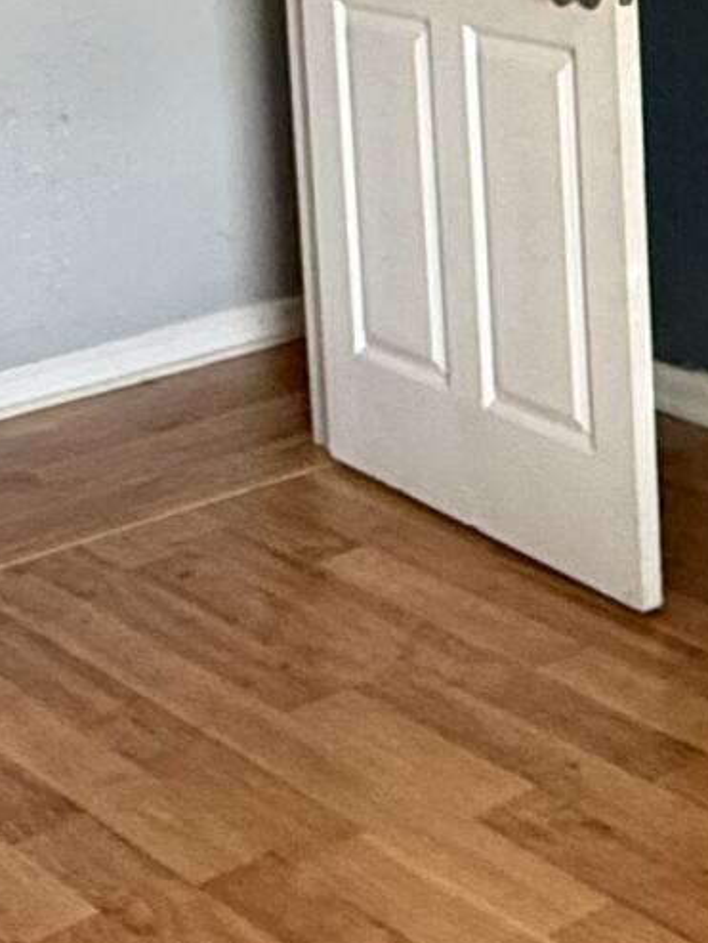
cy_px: 4
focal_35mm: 85
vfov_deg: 22.2
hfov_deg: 16.7
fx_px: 2316
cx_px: 847
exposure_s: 1/60
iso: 400
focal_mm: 2.22
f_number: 2.2
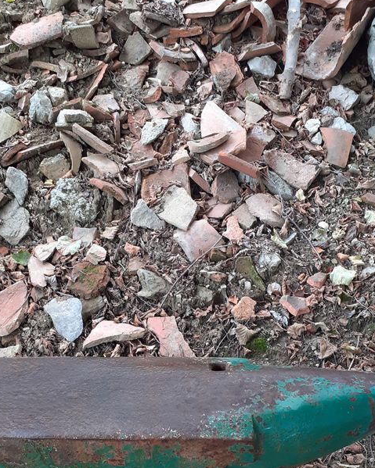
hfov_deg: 34.1
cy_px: 356
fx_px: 611
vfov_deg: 40.7
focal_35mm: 44
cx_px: 158
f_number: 1.9
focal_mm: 3.6
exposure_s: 1/100
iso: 64
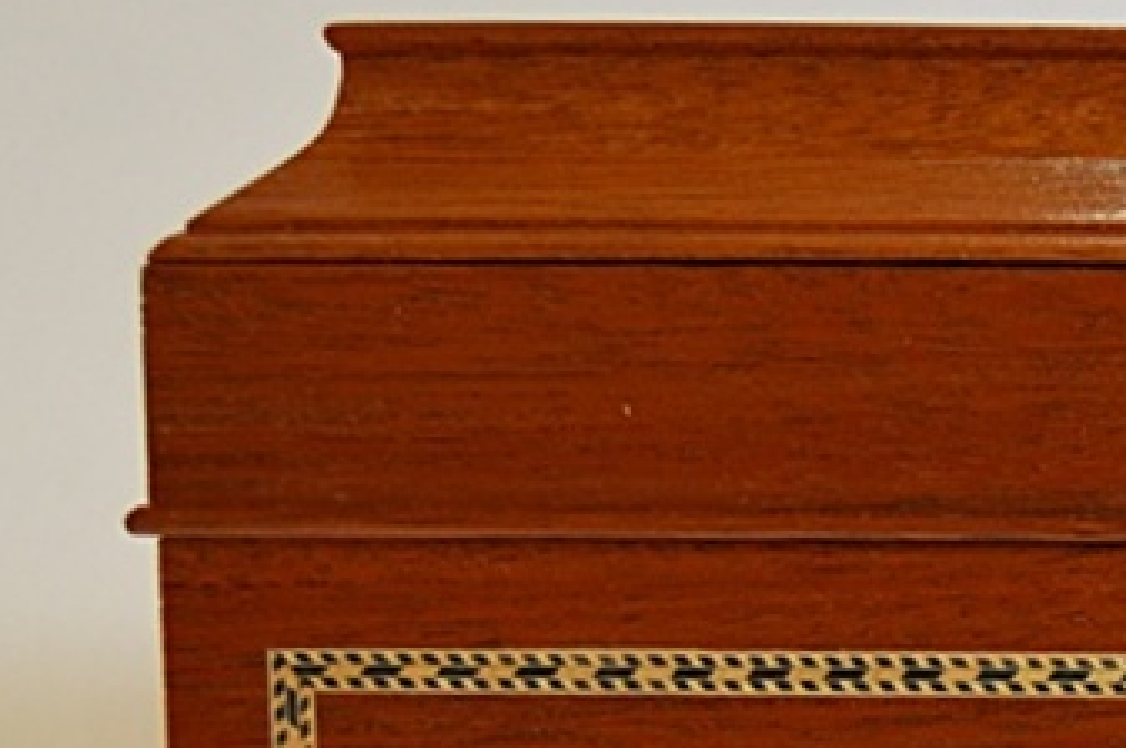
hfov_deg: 19.2
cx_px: 1203
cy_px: 957
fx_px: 3202
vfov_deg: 12.9
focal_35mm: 102
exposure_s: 1/60
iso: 450
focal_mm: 23
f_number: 3.8
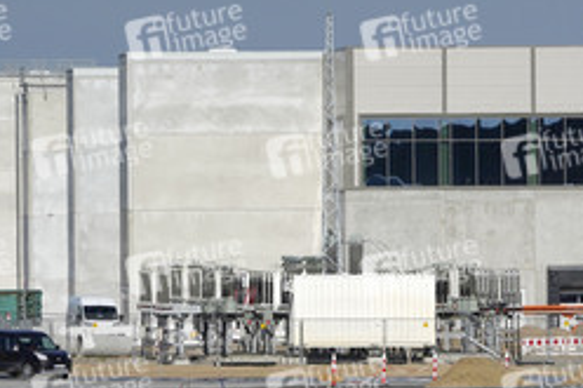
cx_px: 358
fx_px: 8156
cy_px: 209
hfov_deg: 4.1
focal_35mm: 504
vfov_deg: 2.7
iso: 640
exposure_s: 1/4000
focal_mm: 277
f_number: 10
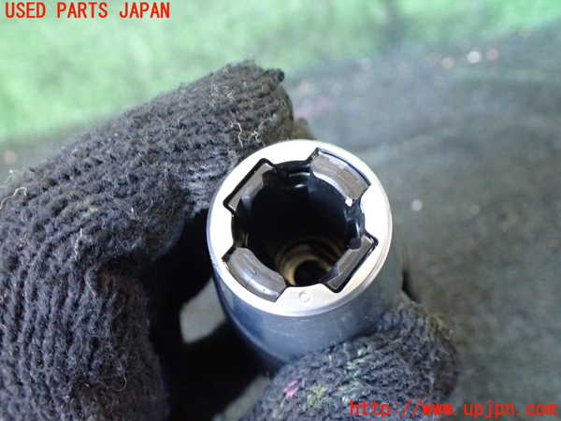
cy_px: 210
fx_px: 486
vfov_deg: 46.8
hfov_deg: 60.0
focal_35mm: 30
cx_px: 280
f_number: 2.3
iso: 800
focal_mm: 5.4
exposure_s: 1/40
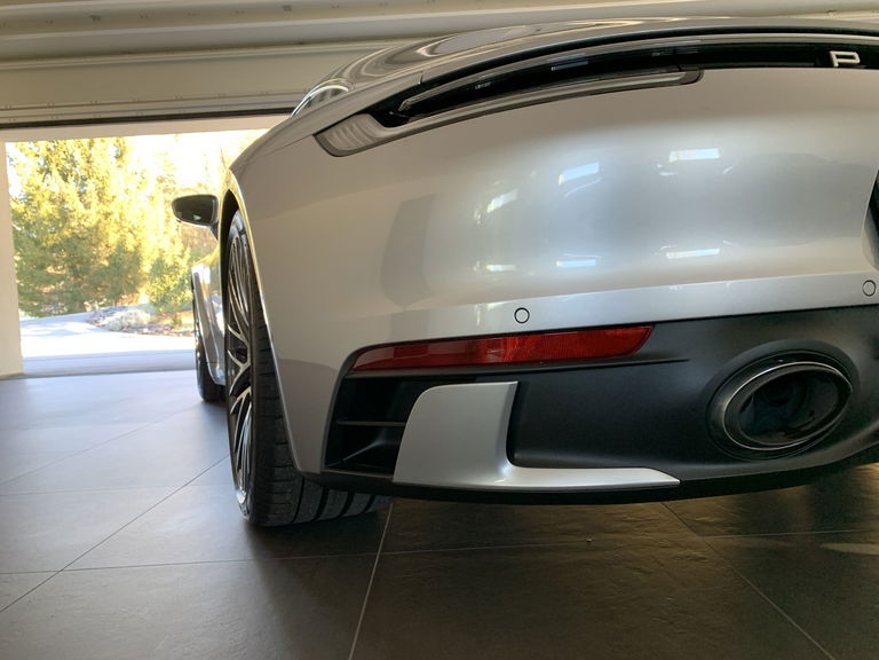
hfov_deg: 67.3
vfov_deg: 53.1
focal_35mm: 26
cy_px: 330
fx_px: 660
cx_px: 440
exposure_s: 1/60
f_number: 1.8
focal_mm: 4.25
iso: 100
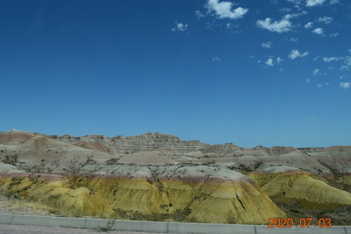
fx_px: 332
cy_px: 98
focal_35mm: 34
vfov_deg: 38.8
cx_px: 152
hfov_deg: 55.6
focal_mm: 18
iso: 250
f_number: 11
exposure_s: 1/500
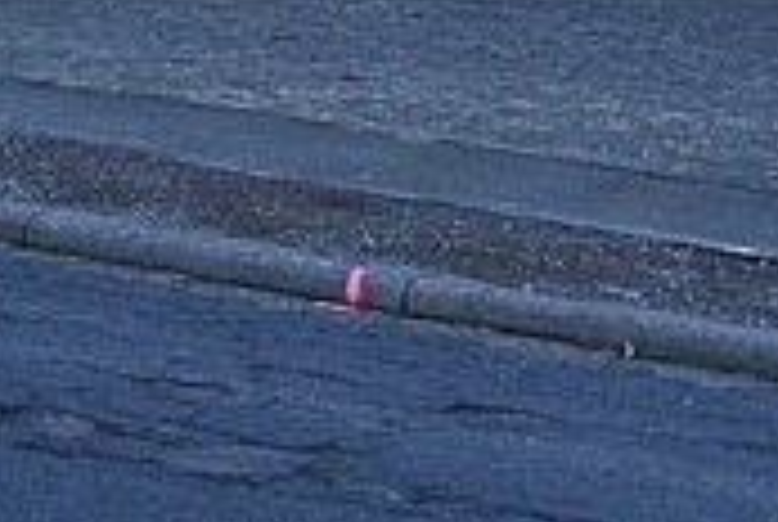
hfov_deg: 10.9
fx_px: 4048
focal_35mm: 187
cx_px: 22
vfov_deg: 7.0
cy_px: -740
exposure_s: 1/160
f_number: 9
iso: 400
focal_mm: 27
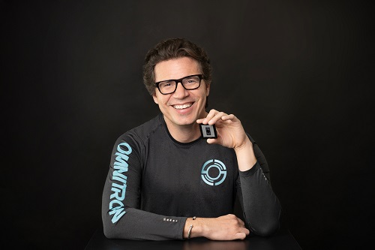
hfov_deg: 28.9
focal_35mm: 70
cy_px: 125
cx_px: 188
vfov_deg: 19.4
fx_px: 729
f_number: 5
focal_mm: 70
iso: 100
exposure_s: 1/60
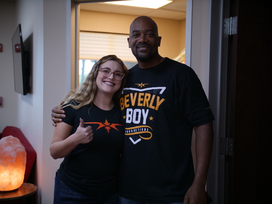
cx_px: 136
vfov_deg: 32.9
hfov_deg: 42.9
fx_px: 346
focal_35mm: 44
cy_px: 102
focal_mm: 22
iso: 320
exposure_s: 1/160
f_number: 1.1
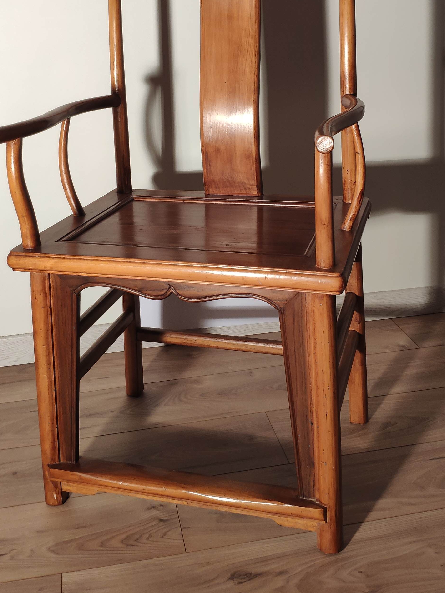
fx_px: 583
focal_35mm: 34
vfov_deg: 52.6
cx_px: 210
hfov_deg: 41.8
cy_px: 185
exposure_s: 1/100
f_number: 1.8
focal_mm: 4.22
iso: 234
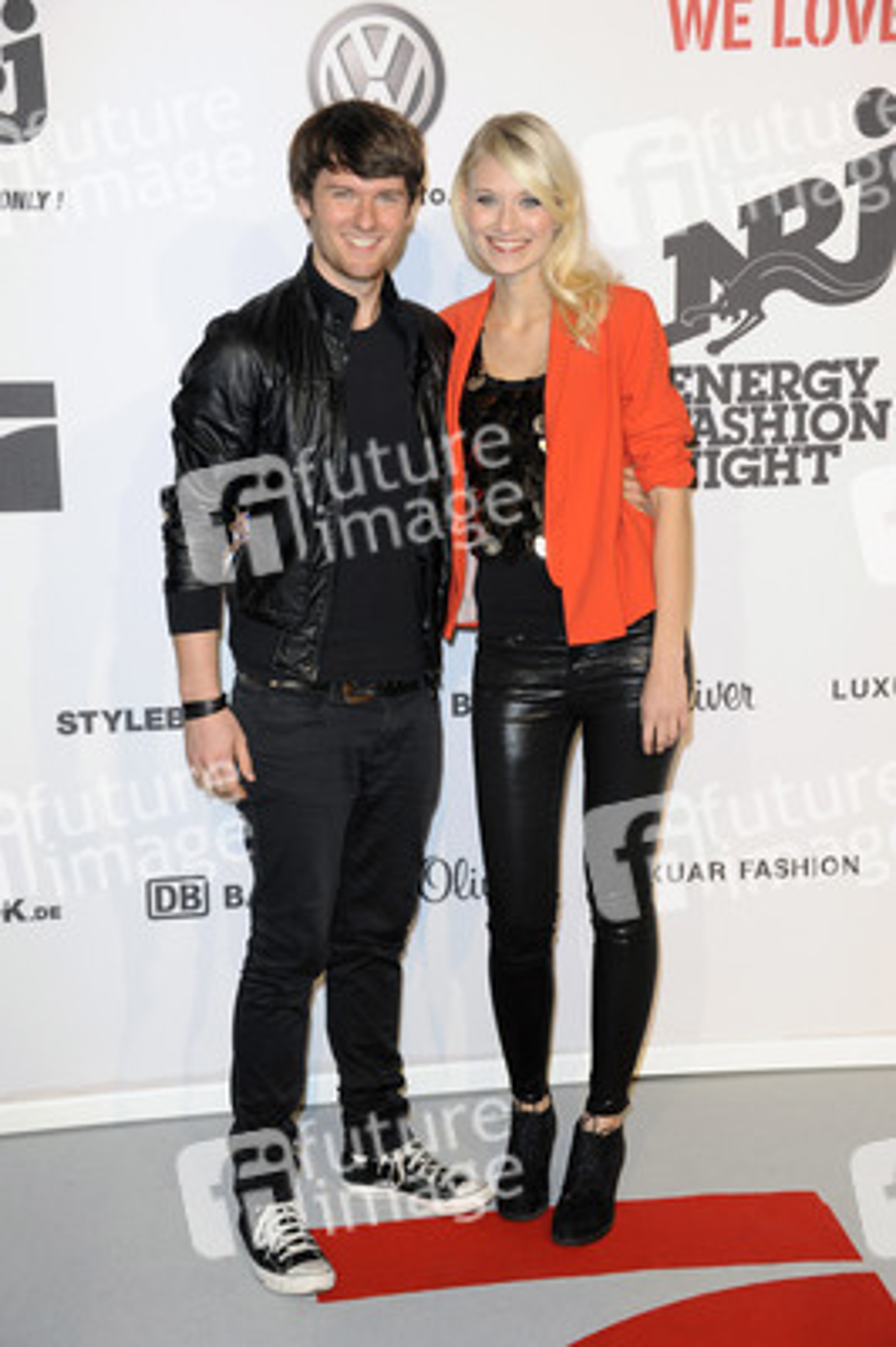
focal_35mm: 62
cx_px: 448
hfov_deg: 21.9
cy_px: 674
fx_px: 2319
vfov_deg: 32.4
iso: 640
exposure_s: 1/160
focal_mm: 62
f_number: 6.3
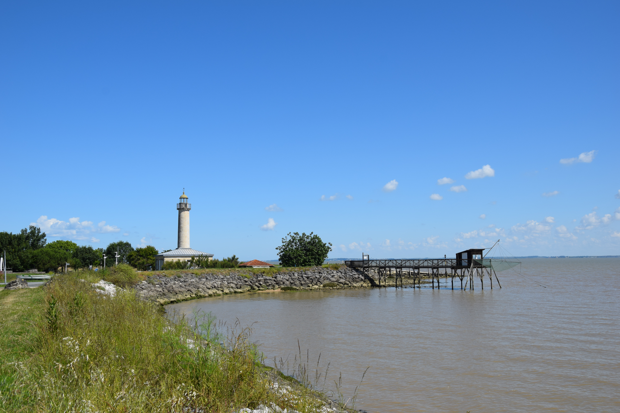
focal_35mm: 36
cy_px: 206
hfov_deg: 53.1
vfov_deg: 36.9
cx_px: 310
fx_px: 620
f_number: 11
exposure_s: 1/500
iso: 200
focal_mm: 24
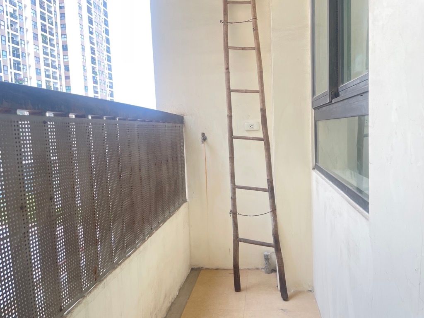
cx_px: 212
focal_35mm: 26
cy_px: 159
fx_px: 318
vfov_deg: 53.1
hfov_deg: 67.3
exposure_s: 1/100
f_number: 1.6
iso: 50
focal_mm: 4.2
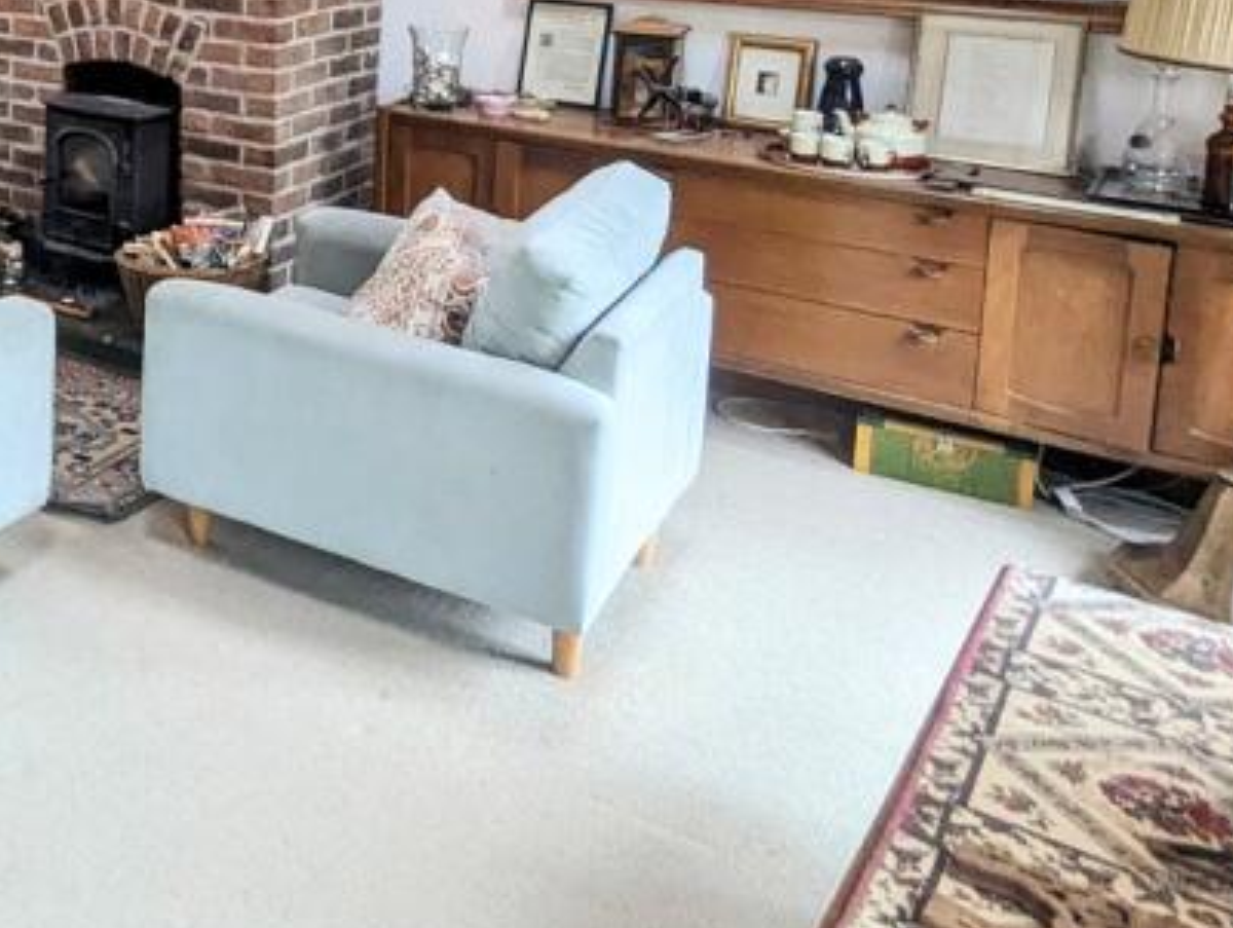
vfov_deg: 32.2
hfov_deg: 37.5
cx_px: -151
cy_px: -14
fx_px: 1462
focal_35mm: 41
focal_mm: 2.35
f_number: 2.2
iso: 248
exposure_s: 1/50
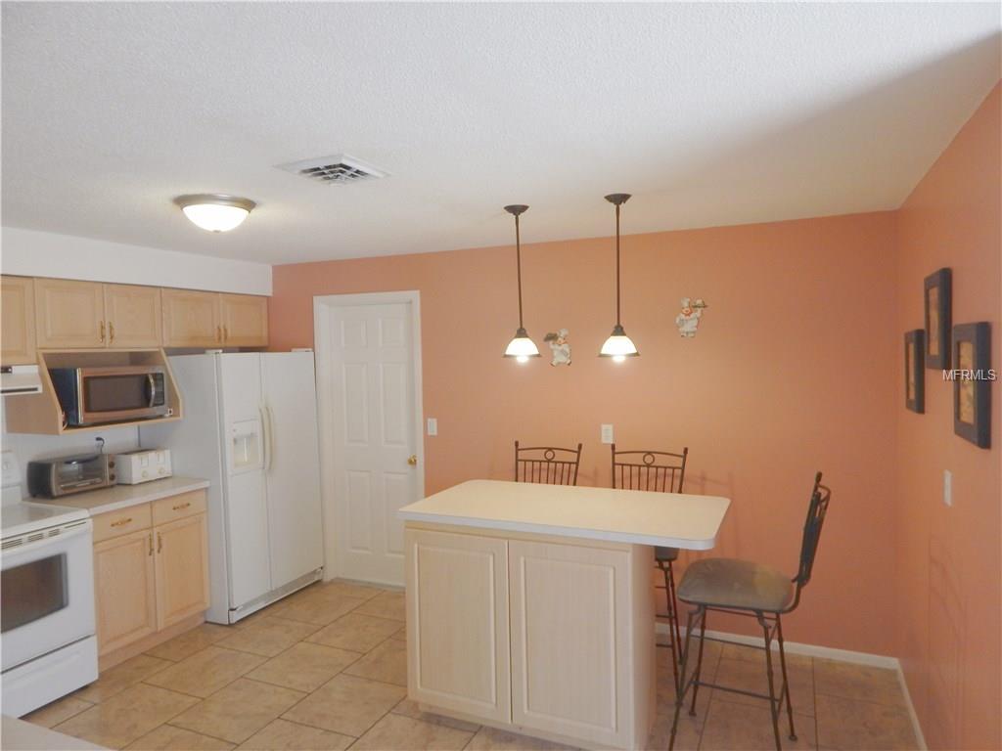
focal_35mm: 22
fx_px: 637
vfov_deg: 61.1
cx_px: 501
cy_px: 376
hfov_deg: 76.4
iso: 125
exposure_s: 1/50
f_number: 3
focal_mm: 4
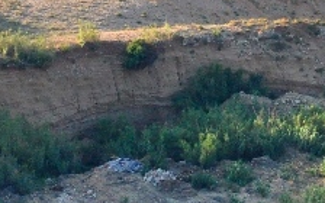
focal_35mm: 859
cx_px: 839
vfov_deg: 1.5
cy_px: -130
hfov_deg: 2.4
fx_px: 7606
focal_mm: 105
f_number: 11
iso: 1250
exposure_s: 1/500
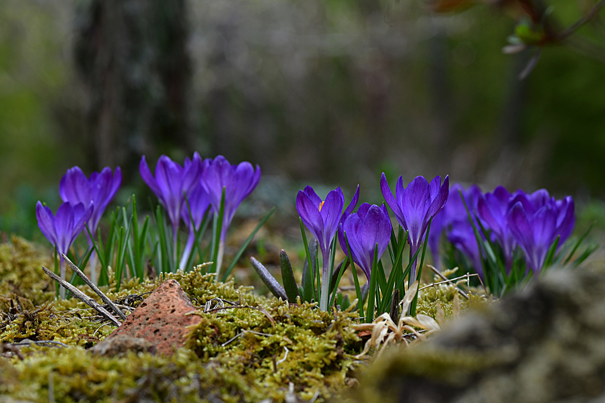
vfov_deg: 13.0
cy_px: 202
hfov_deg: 19.5
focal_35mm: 105
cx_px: 302
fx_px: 1764
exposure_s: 1/400
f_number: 11
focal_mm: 105
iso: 400
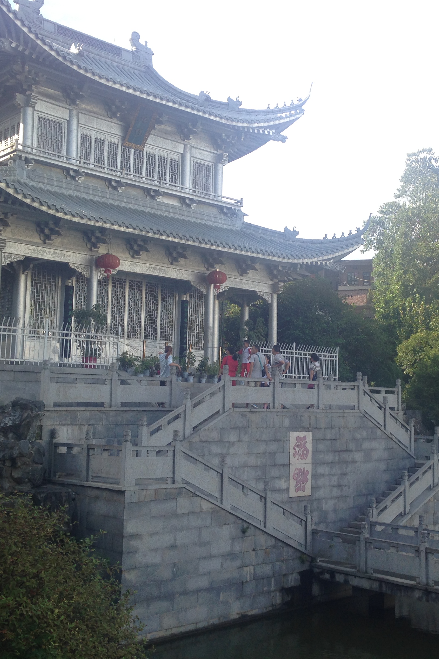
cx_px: 265
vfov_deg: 42.7
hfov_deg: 29.2
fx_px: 841
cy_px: 328
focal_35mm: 46
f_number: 2.4
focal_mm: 4.12
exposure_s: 1/414
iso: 50
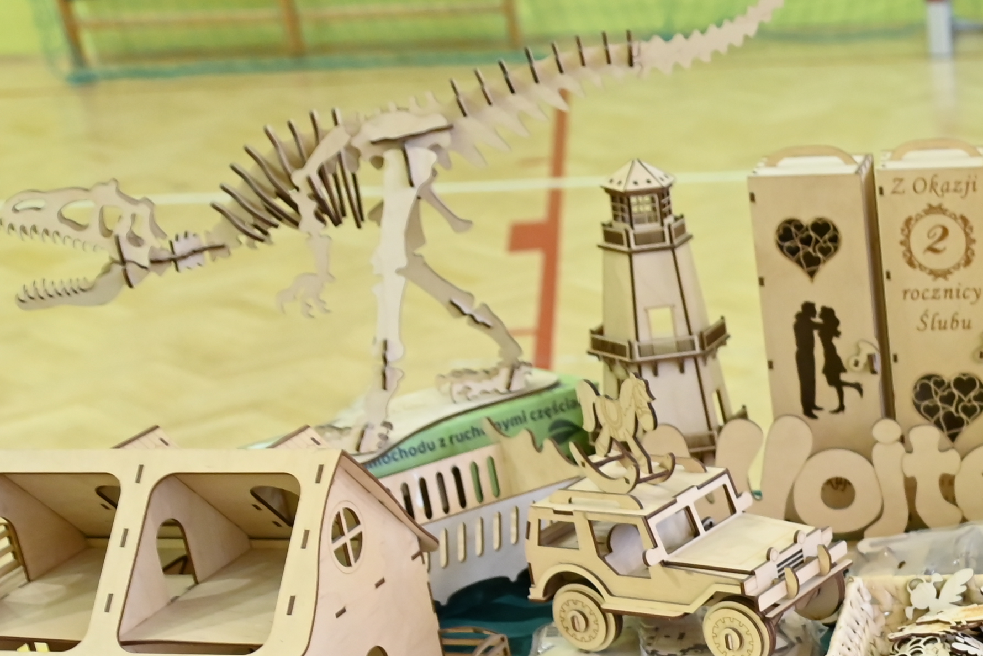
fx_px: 2677
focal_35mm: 98
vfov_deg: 13.2
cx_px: 1289
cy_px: 969
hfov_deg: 19.2
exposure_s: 1/125
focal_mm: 29
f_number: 2.8
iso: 1000
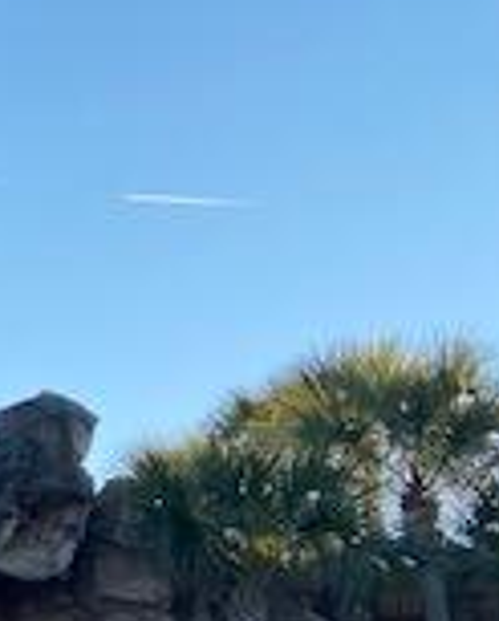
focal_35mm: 106
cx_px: -673
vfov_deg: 17.9
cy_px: 515
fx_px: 1951
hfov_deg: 12.0
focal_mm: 4.25
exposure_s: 1/810
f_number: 1.8
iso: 32
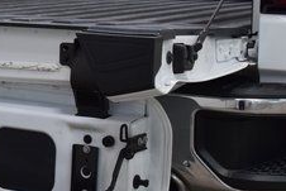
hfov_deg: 19.1
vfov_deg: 13.4
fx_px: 811
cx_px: -33
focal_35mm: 102
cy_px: 46
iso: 1600
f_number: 7.1
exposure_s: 1/60
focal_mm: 24
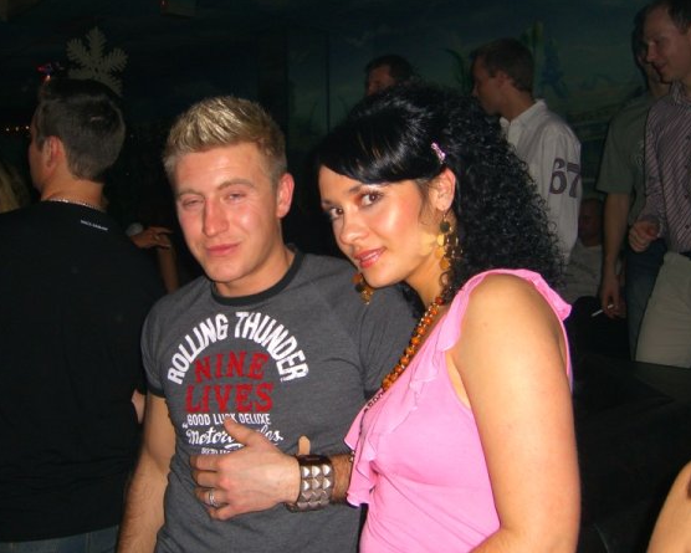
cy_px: 276
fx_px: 818
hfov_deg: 45.8
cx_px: 324
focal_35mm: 40
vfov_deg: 37.3
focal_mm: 7.9
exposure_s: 1/60
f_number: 2.8
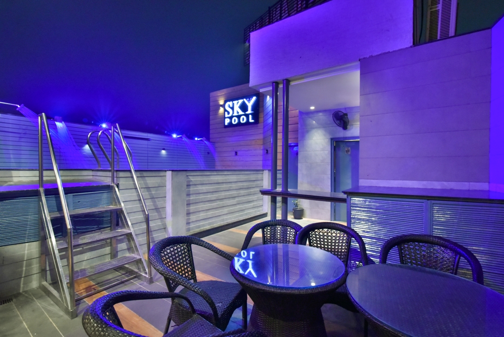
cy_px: 168
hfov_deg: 96.7
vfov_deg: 73.8
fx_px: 224
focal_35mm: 16
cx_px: 252
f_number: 9
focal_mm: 16
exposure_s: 1/60
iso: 5000
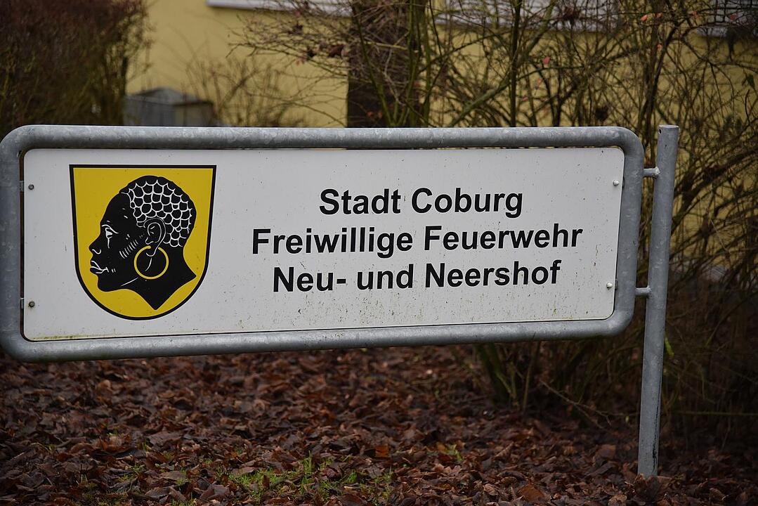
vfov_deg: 15.9
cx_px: 379
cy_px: 253
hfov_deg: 23.6
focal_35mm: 86
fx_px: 1811
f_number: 4
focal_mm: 86
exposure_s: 1/1000
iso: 720
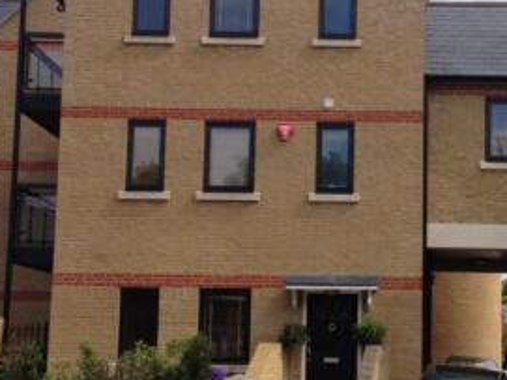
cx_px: 368
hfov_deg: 27.1
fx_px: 1039
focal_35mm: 71
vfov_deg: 20.7
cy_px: 226
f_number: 2.4
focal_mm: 4.13
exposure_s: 1/809
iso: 50
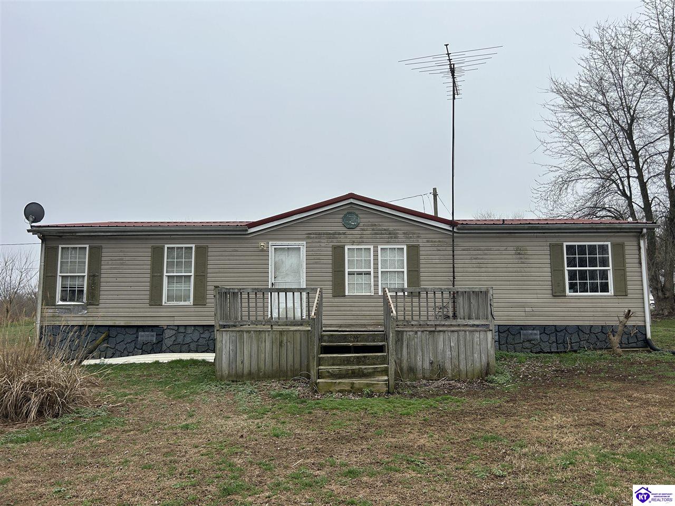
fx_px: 507
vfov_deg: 53.1
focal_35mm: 26
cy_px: 253
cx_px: 338
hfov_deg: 67.3
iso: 50
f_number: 1.5
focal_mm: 5.7
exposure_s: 1/1838
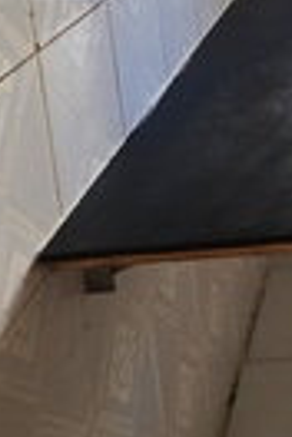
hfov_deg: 24.0
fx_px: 572
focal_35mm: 47
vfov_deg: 30.8
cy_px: -157
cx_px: 410
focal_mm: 2.2
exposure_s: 1/101
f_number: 1.9
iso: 160
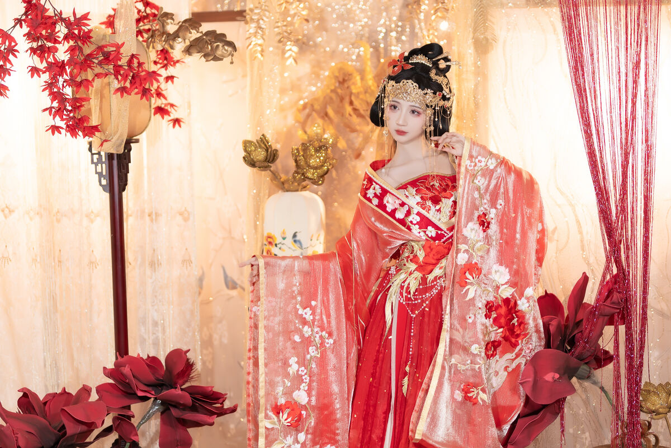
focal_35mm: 85
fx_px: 1584
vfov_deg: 16.1
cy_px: 224
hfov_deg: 23.9
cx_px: 336
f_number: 1.4
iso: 100
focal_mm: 85
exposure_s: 1/250
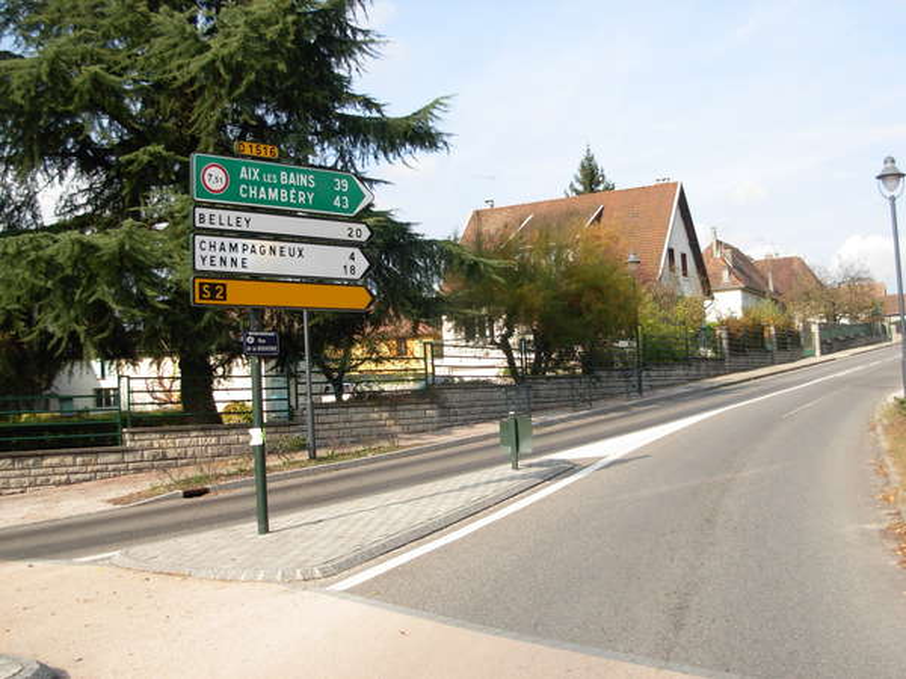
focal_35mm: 38
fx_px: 995
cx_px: 453
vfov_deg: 37.7
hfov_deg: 49.0
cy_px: 340
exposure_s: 1/609
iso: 79
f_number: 2.9
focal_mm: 6.3
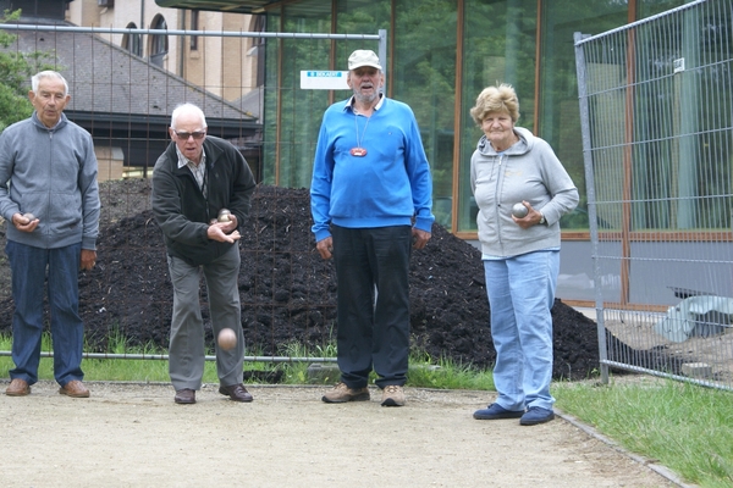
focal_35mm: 105
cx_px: 366
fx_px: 2138
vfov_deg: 13.0
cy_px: 244
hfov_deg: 19.5
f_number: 5.6
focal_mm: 70
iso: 320
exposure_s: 1/125
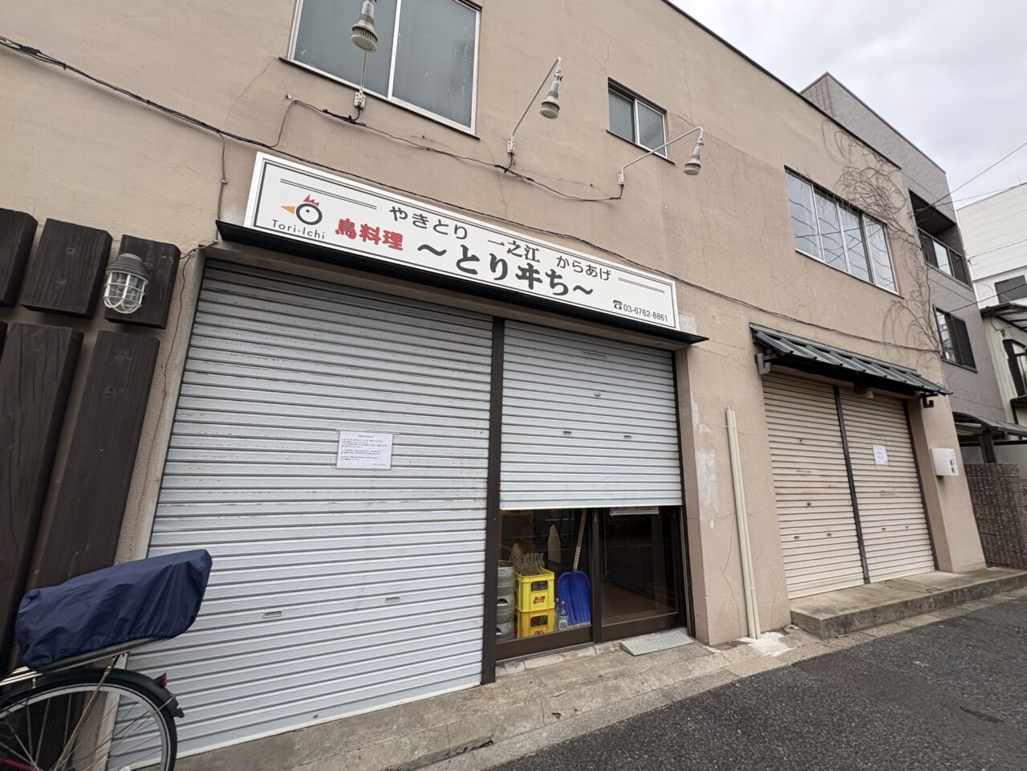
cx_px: 514
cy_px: 386
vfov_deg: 85.7
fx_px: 415
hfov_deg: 102.1
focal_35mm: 14
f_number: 2.2
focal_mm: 2.22
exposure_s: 1/99
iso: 64
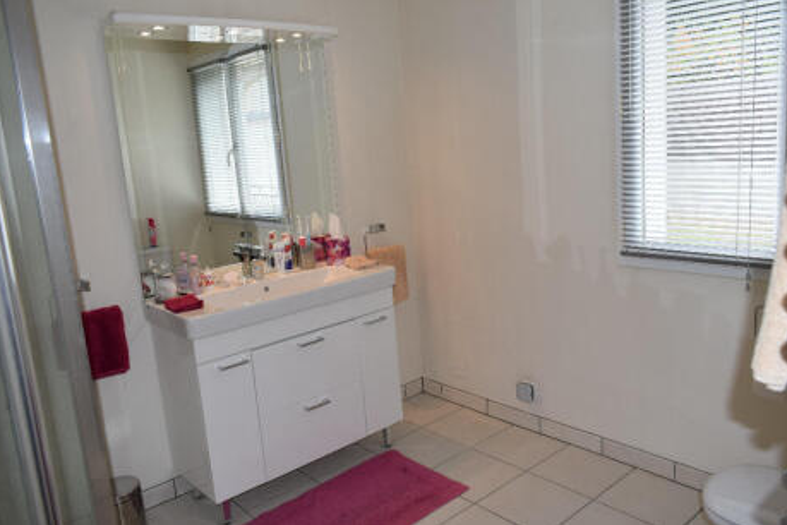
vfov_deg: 46.4
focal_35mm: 28
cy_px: 256
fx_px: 612
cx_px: 403
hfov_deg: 65.5
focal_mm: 18
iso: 450
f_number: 5.6
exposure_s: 1/125
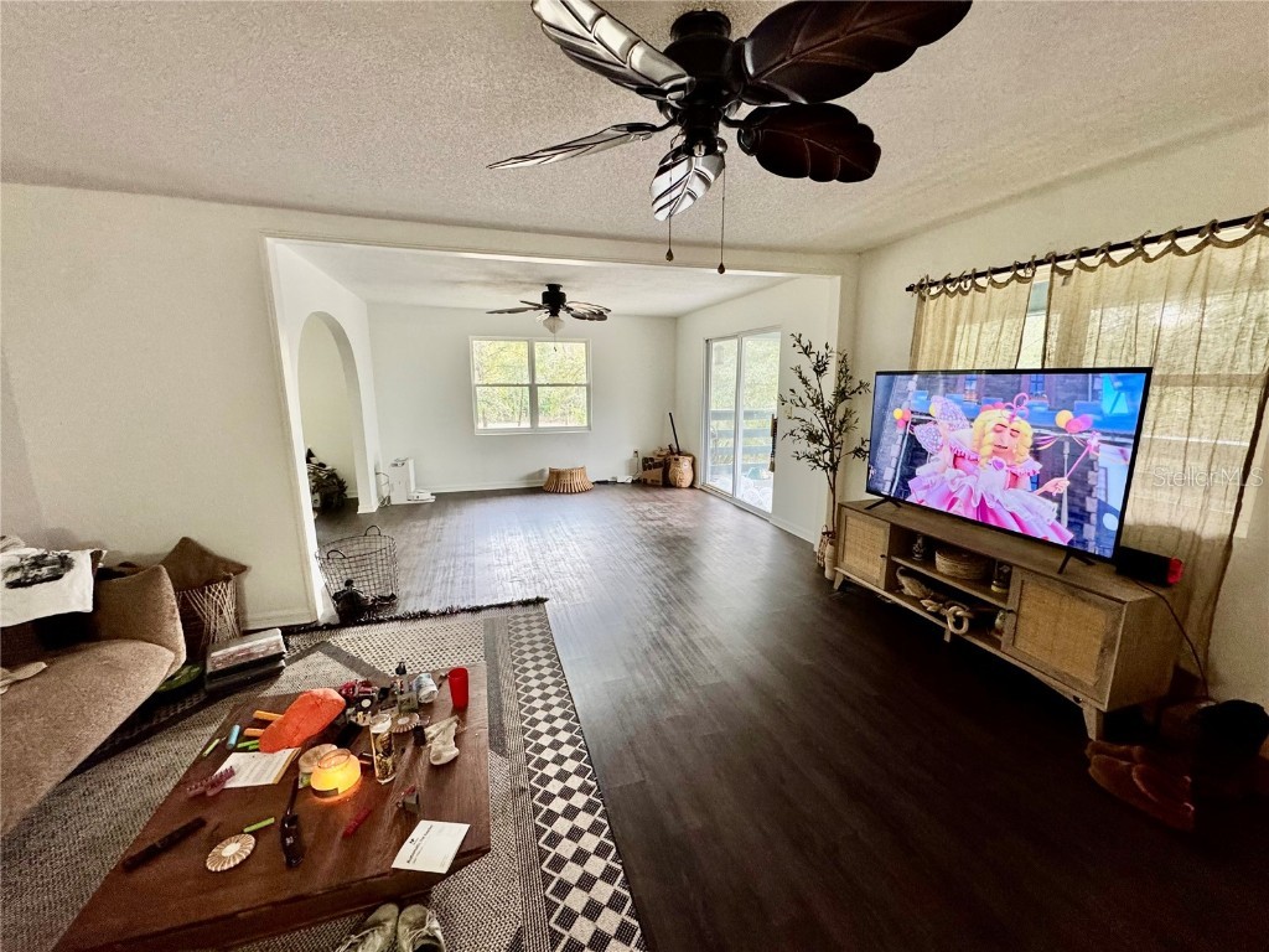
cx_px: 634
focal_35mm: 14
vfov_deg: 85.7
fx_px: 513
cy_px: 476
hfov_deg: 102.1
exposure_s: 1/60
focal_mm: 2.22
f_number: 2.2
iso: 250
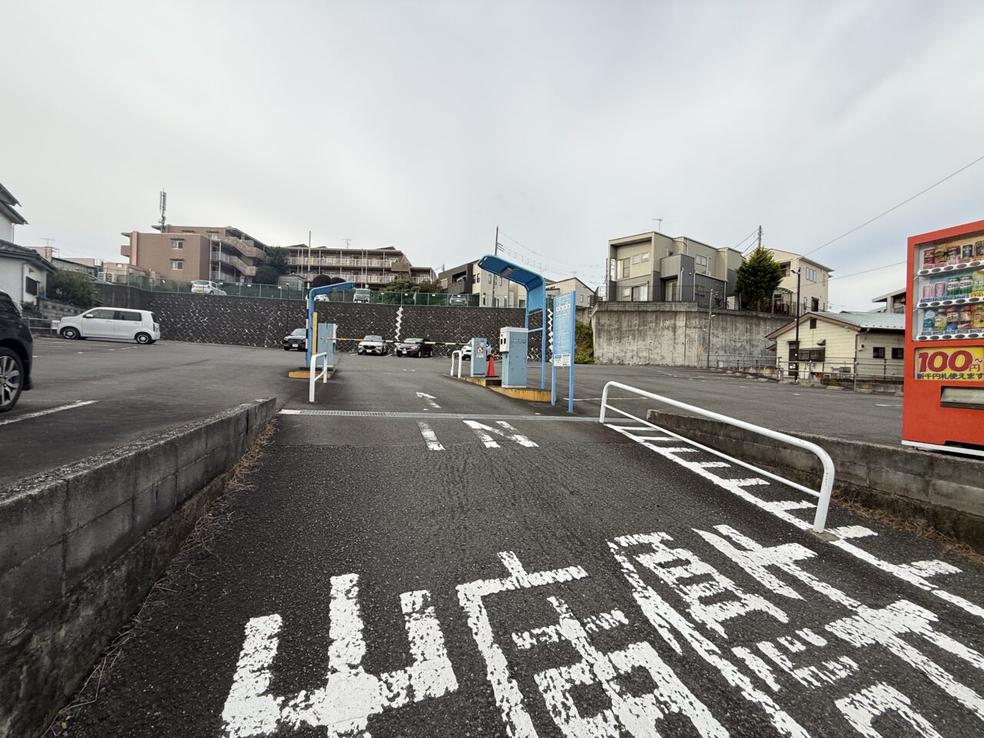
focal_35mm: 14
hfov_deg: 102.1
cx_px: 492
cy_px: 369
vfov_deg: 85.7
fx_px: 398
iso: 50
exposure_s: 1/502
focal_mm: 2.22
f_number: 2.2
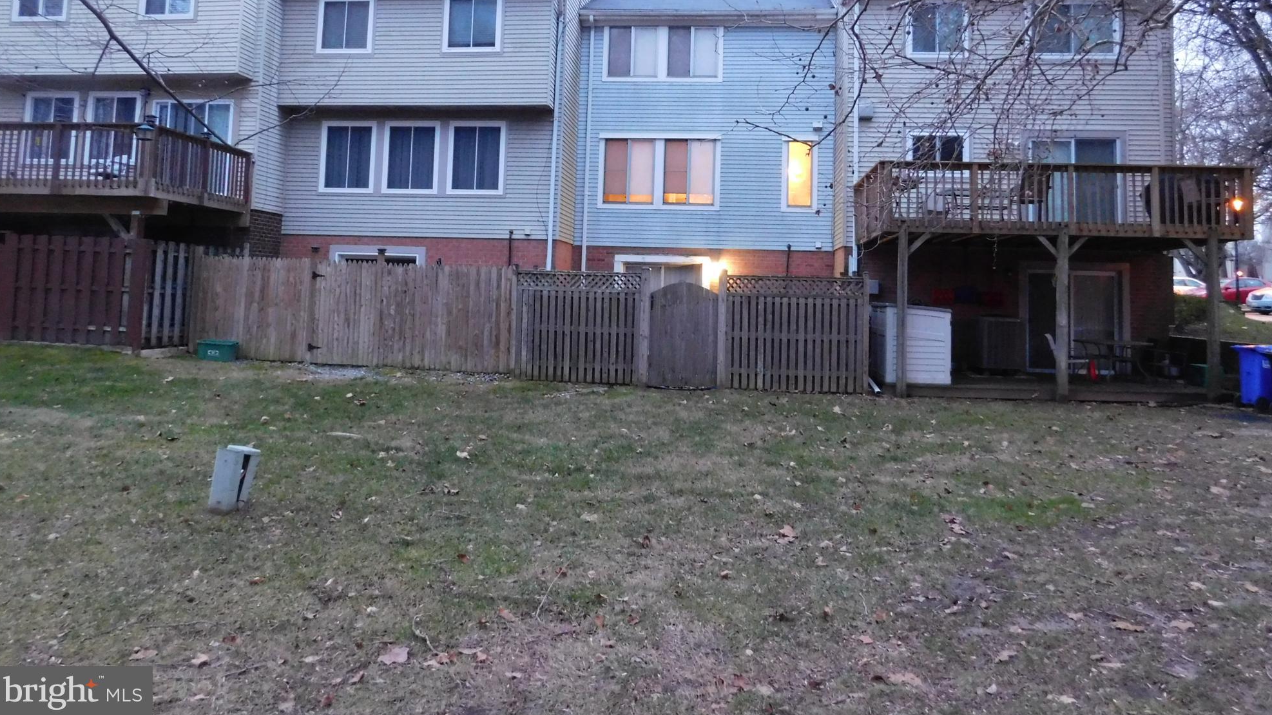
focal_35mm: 26
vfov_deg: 43.6
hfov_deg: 71.9
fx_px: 877
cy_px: 224
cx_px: 651
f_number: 3
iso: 560
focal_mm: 4
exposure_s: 1/8
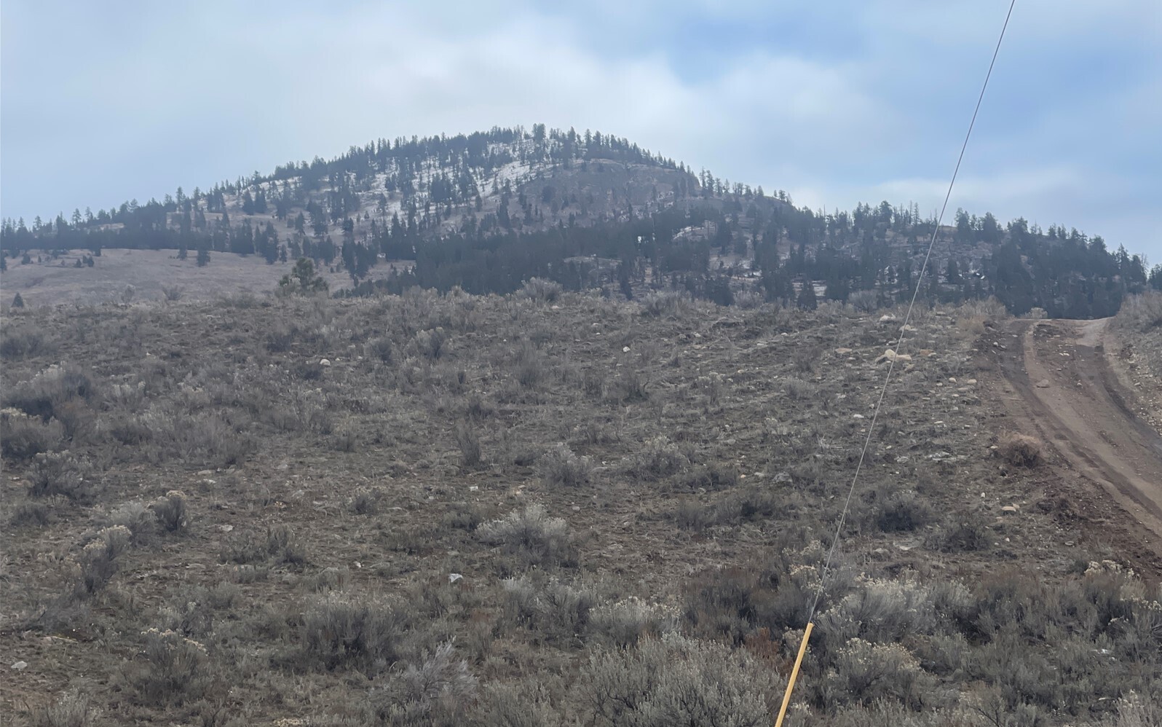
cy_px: 344
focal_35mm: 68
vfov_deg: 19.1
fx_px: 2154
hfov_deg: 30.2
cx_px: 582
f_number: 2.2
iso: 20
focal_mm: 7.5
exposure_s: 1/576
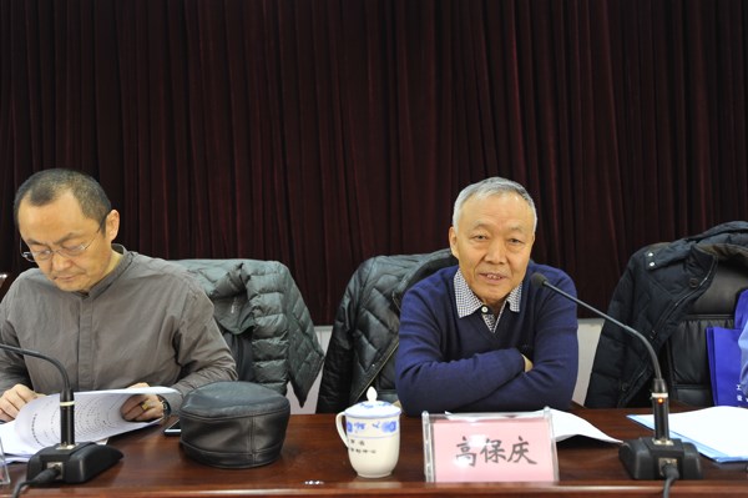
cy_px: 249
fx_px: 727
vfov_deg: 37.8
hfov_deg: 54.5
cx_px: 374
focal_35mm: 35
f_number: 4
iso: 1000
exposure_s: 1/25
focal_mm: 35
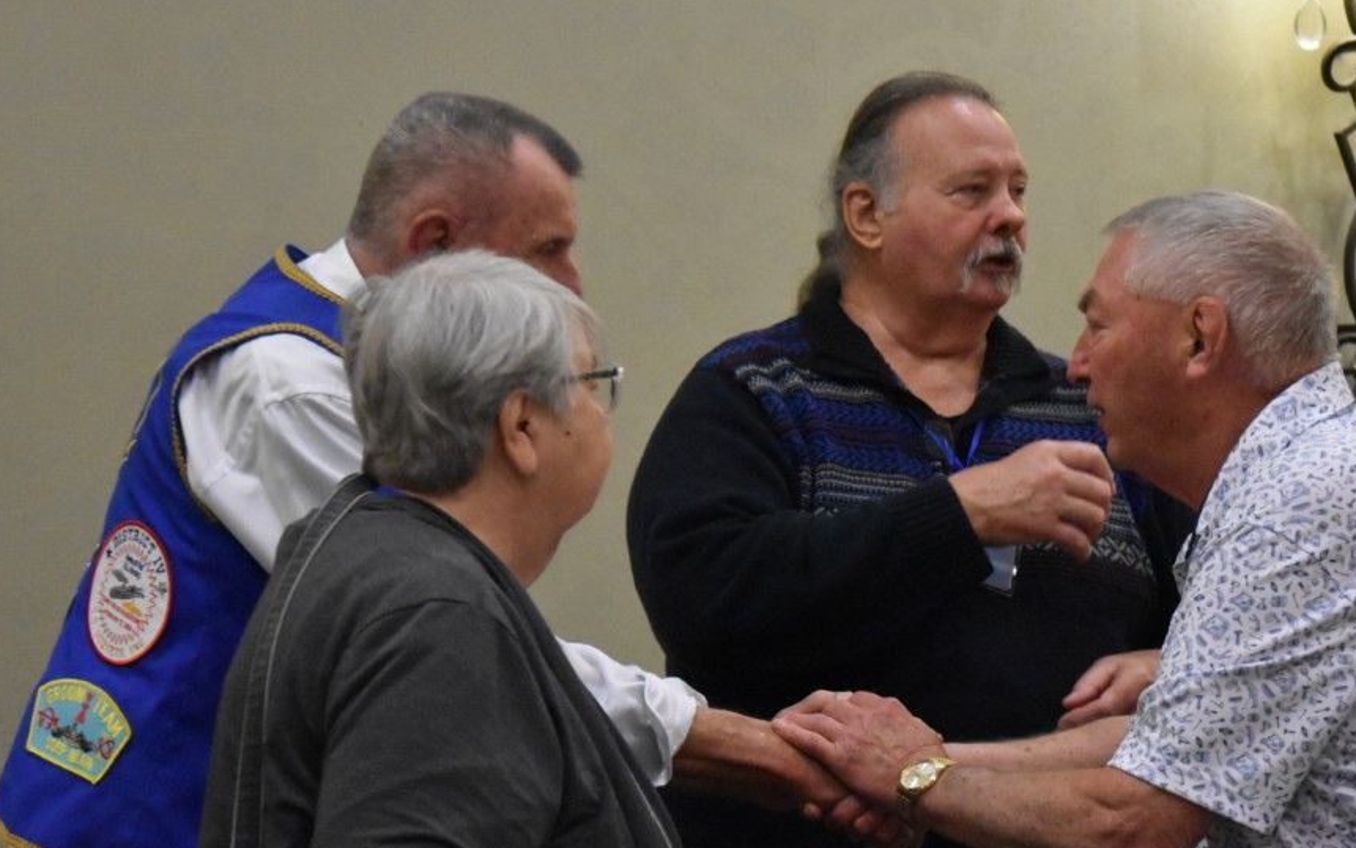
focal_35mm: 135
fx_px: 4989
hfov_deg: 15.5
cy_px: 392
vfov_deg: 9.7
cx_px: 784
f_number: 5.3
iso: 7200
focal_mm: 66
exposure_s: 1/125
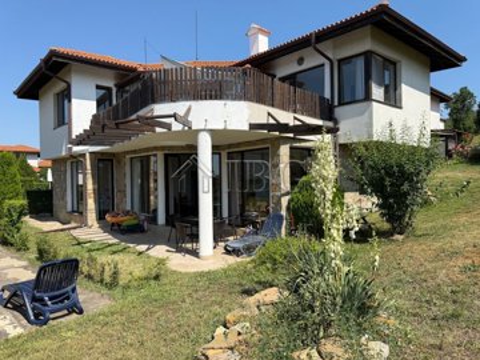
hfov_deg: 71.6
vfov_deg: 56.8
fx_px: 333
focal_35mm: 24
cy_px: 180
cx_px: 240
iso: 80
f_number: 1.78
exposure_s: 1/3953
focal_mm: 6.76
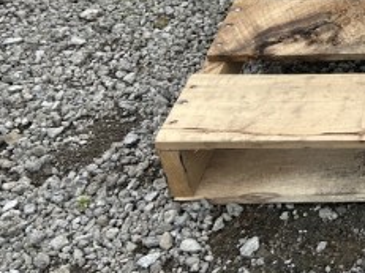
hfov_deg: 18.4
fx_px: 948
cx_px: 597
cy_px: -85
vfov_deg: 15.6
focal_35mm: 90
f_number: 1.5
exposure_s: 1/2404
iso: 50
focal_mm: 5.7
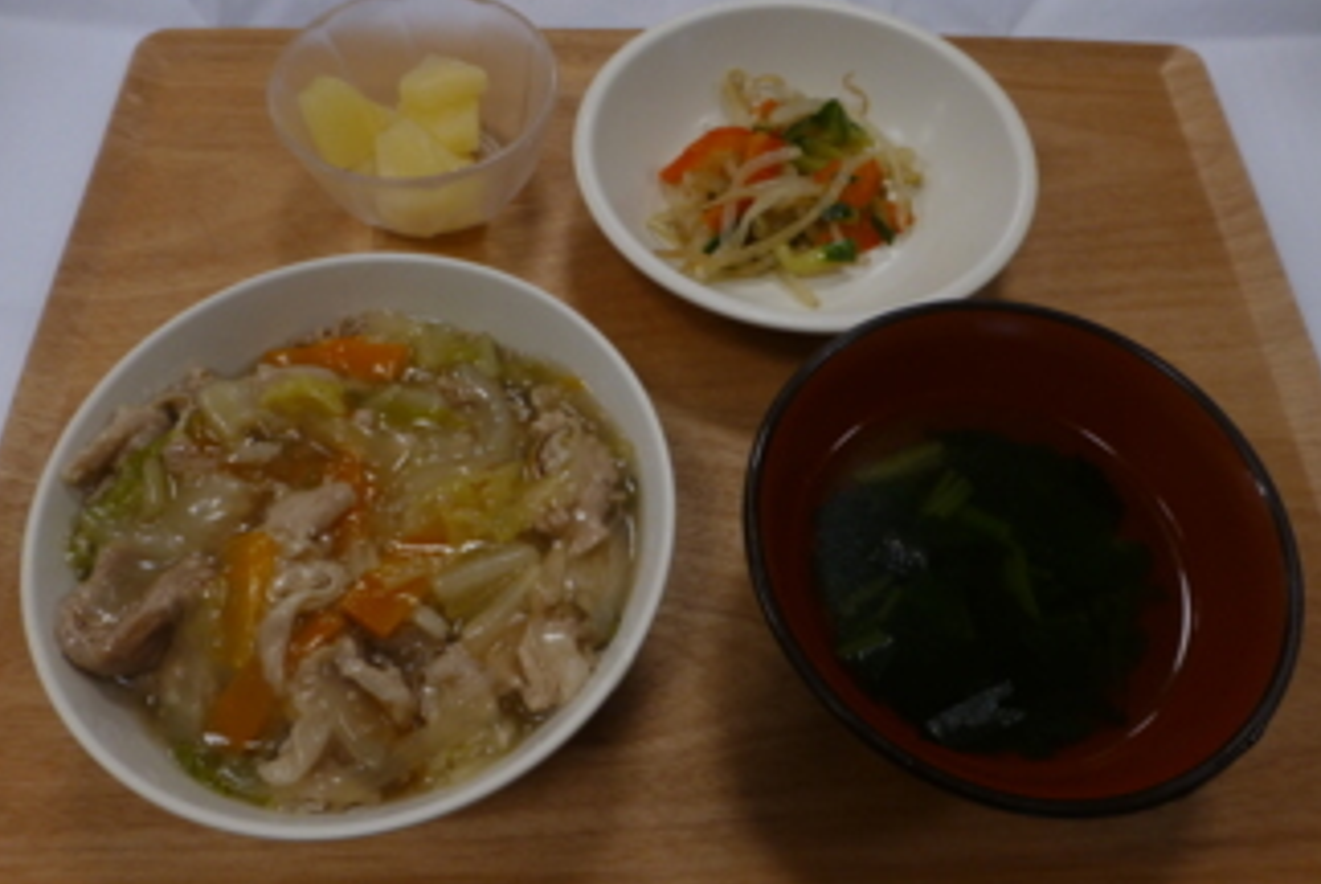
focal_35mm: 27
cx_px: 654
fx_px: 992
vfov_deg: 48.0
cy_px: 467
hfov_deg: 67.3
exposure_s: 1/60
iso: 160
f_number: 3.3
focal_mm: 4.3
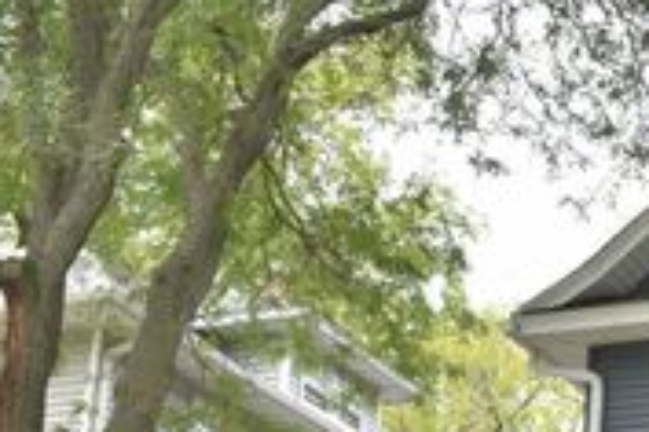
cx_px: 913
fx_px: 1756
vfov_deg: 13.5
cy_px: 577
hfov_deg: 18.9
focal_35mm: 97
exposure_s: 1/200
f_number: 5
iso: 140
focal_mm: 23
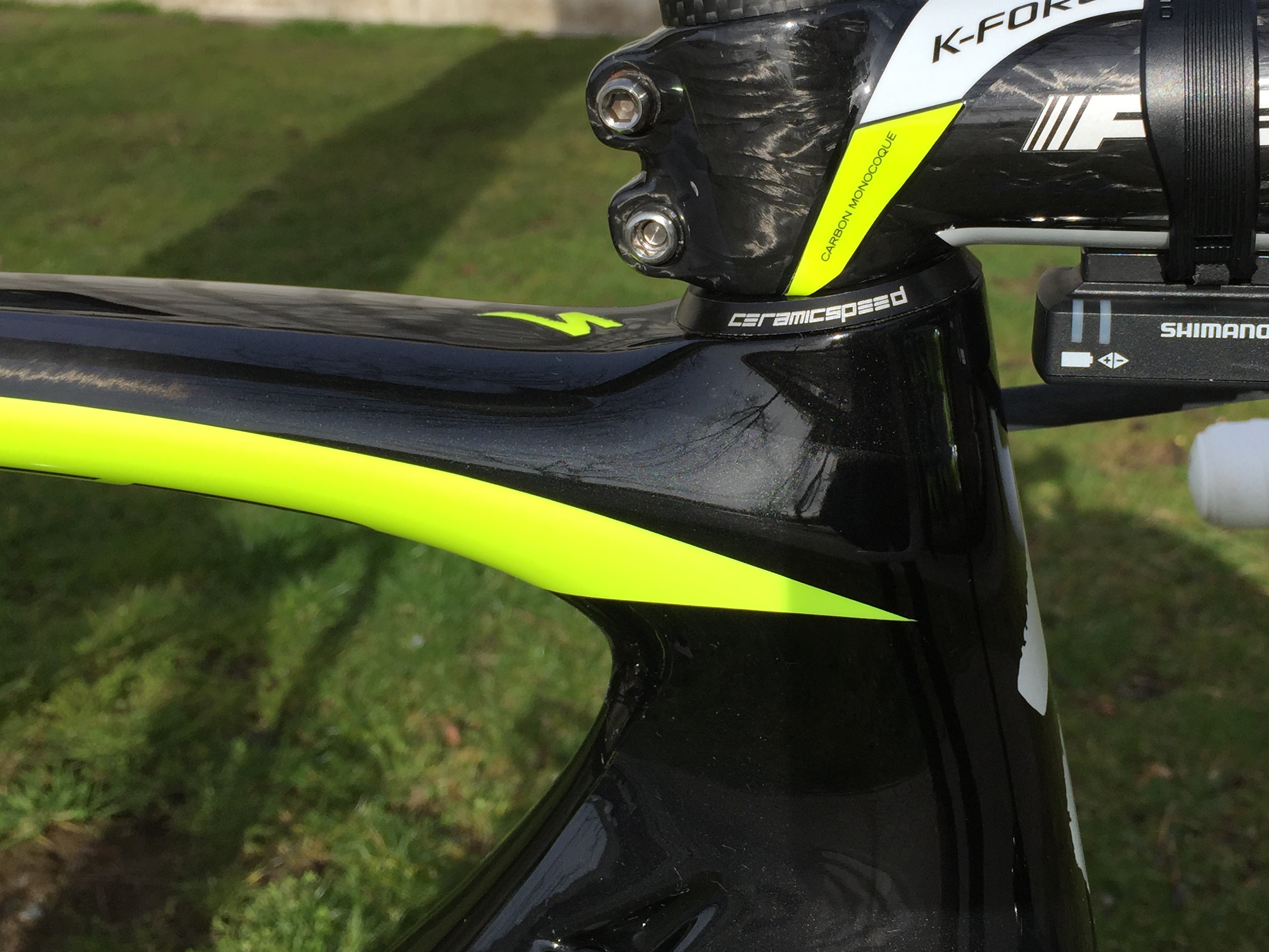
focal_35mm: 43
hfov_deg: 43.5
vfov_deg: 33.4
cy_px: 361
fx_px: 1576
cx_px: 790
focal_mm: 4.15
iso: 32
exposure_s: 1/1647
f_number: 2.2
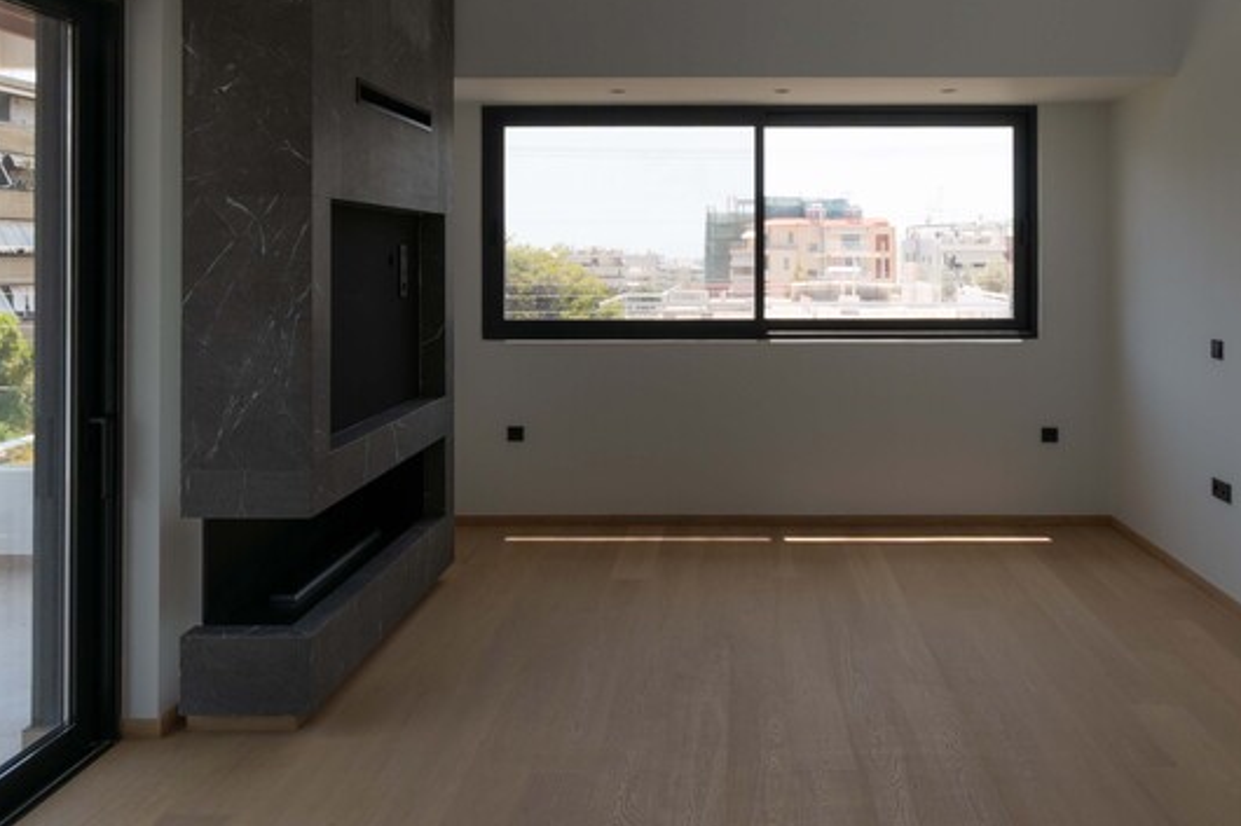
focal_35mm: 29
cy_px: 259
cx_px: 775
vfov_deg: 44.1
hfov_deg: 62.8
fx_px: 999
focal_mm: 10
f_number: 9
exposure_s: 1/50
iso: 100
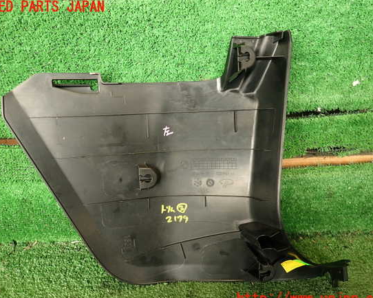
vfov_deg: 53.2
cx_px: 186
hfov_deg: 64.1
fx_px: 298
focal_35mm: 27
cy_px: 153
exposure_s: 1/50
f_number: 2
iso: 200
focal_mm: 4.5
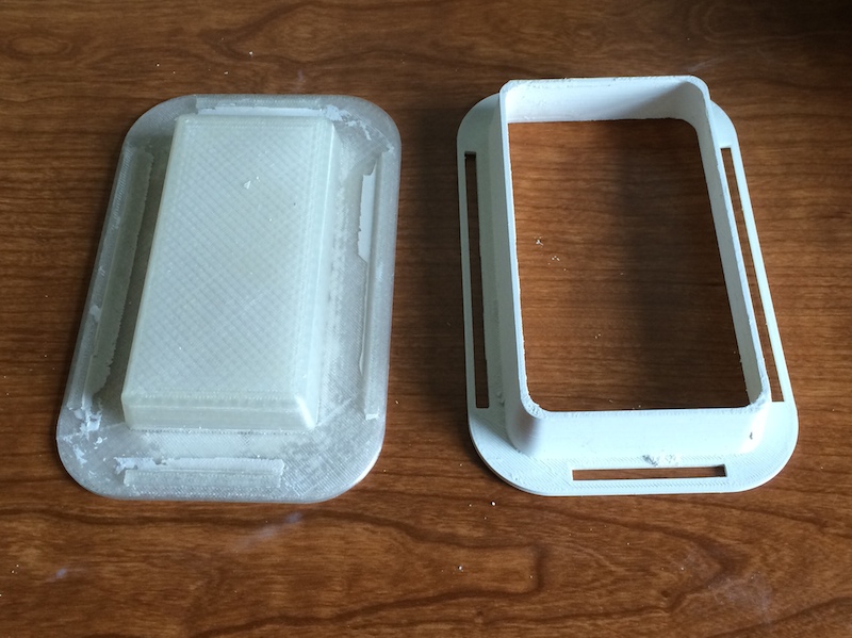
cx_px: 426
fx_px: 738
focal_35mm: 30
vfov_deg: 46.8
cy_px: 319
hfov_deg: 60.0
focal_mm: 4.12
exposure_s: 1/30
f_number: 2.2
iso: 50
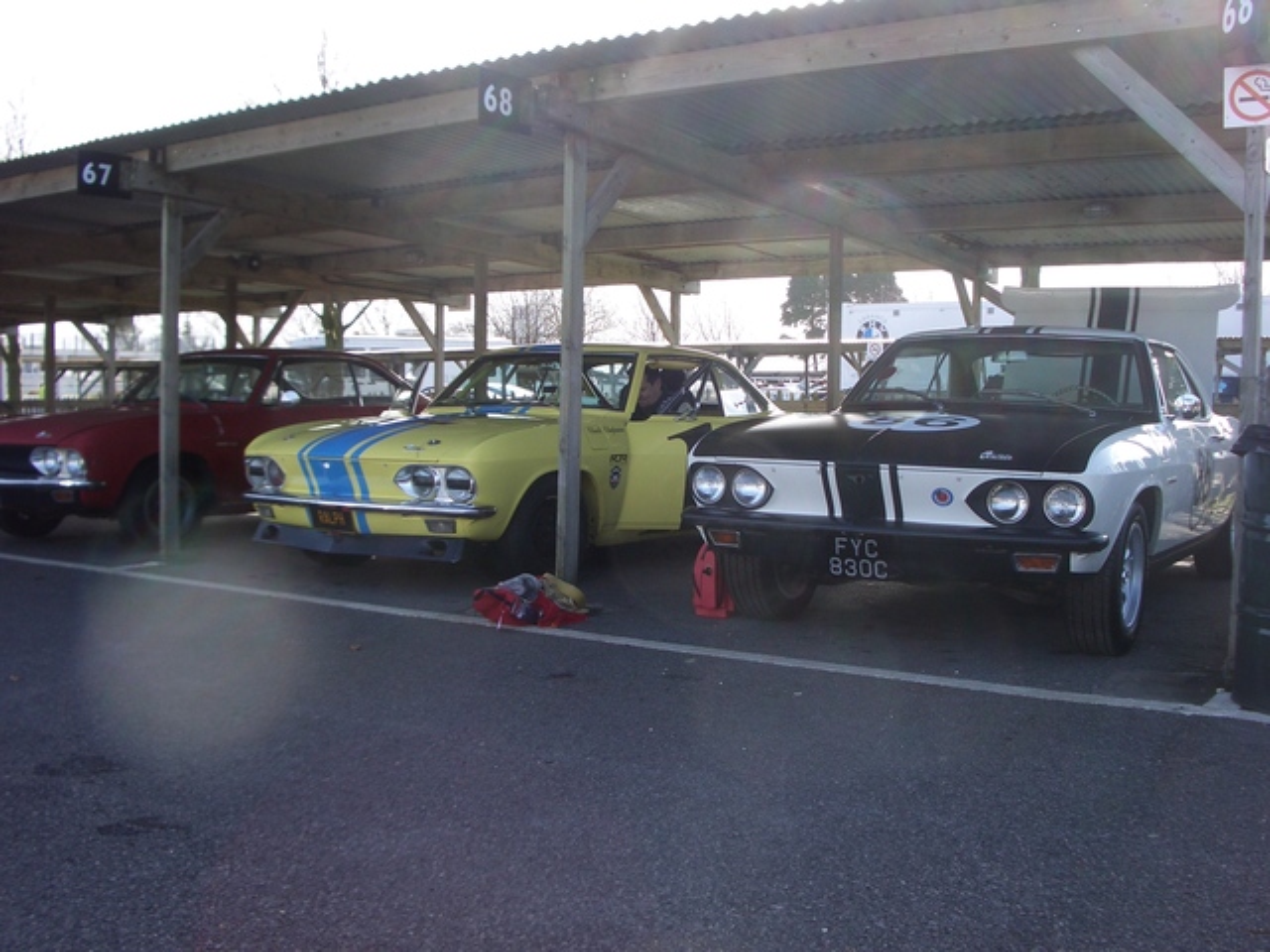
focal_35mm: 35
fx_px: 1284
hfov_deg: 52.6
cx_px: 635
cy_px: 476
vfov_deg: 40.7
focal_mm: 5.8
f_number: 4.3
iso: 80
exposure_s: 1/160
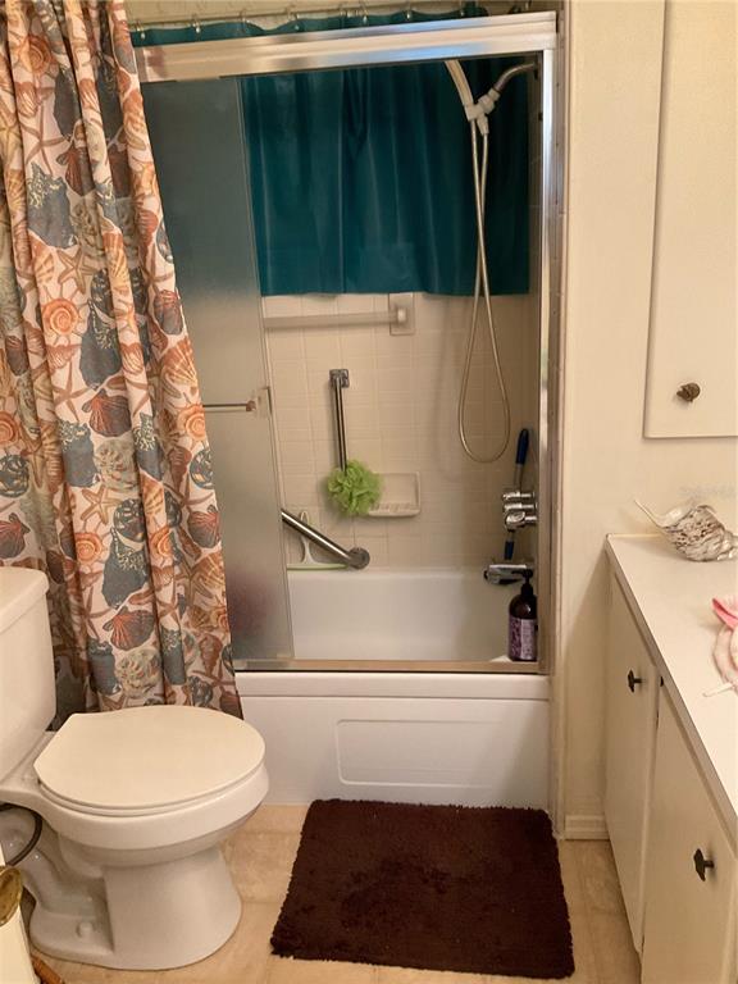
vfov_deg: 61.7
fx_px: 824
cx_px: 369
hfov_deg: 48.2
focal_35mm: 29
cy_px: 492
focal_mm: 3
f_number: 1.8
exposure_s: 1/60
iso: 160
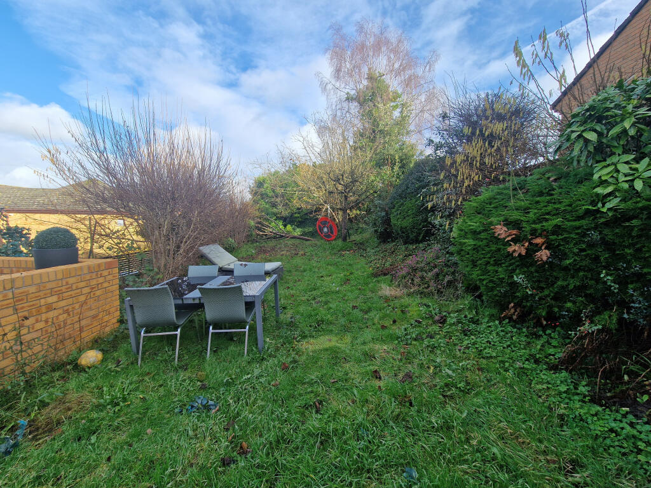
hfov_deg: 106.2
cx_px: 326
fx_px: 244
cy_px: 244
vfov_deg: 89.9
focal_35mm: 13
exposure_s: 1/760
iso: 50
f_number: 2.2
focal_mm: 2.2
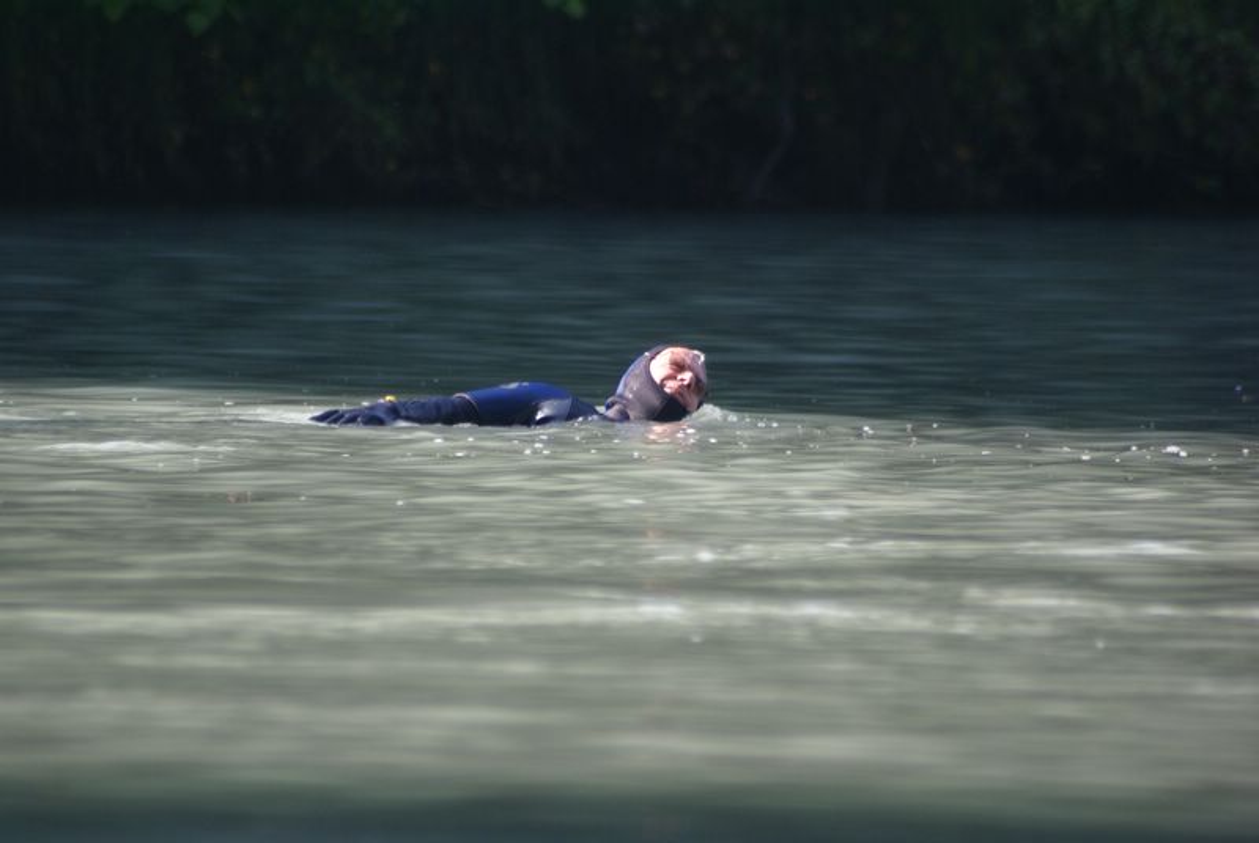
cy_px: 422
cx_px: 630
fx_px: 15761
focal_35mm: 450
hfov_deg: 4.6
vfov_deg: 3.1
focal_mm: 300
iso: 400
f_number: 5.6
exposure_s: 1/400
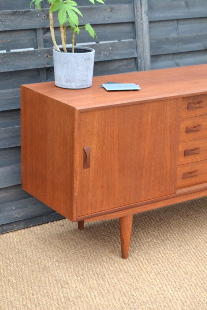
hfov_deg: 17.5
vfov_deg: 26.0
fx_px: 673
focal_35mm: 78
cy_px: 155
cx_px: 104
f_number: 5.6
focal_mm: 52
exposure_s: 1/125
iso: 400
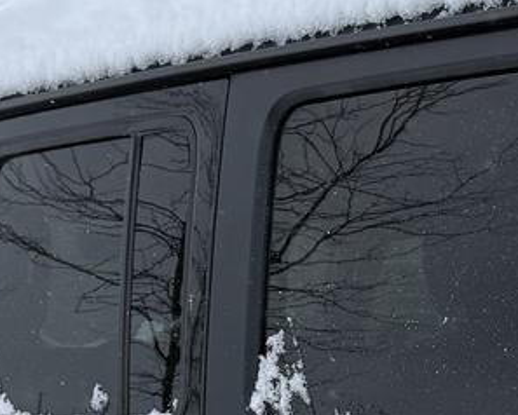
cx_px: 558
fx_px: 1933
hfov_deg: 14.9
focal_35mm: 126
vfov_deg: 11.7
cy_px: 624
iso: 80
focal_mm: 6.76
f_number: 1.78
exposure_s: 1/643
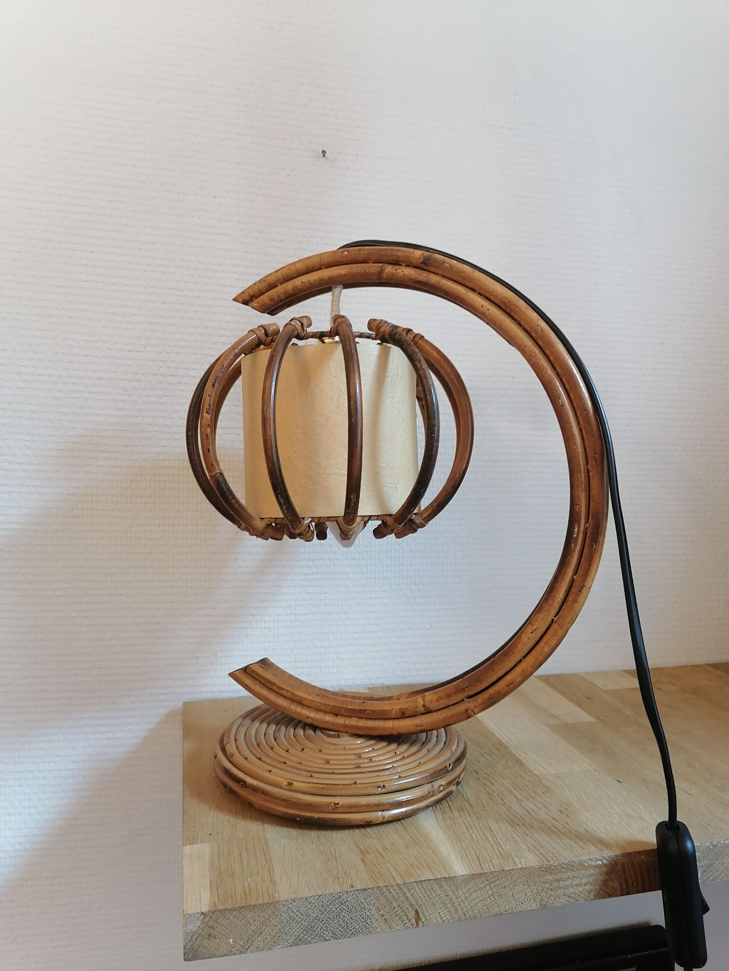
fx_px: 758
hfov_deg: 51.4
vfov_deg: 65.3
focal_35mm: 27
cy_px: 486
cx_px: 364
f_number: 1.8
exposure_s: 1/33.3
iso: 200
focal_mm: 5.3
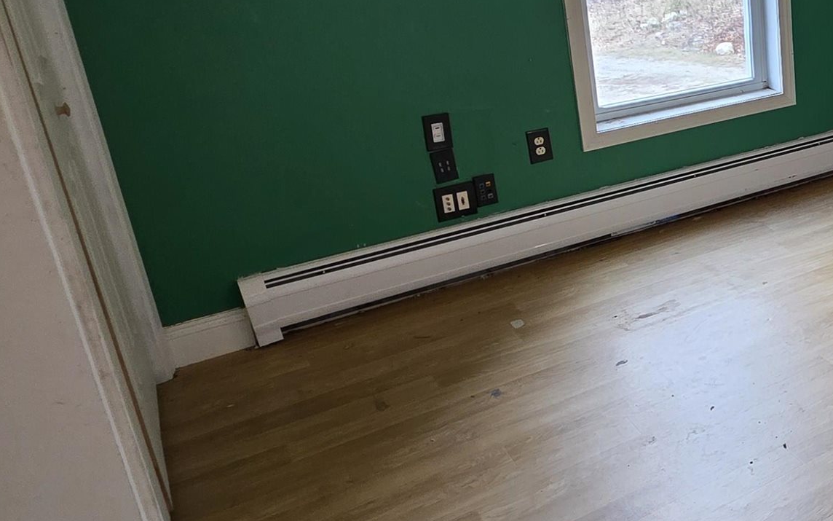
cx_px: 960
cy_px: 120
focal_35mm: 37
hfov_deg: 40.2
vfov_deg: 33.6
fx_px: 840
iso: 320
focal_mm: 2.2
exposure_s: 1/60
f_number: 1.9
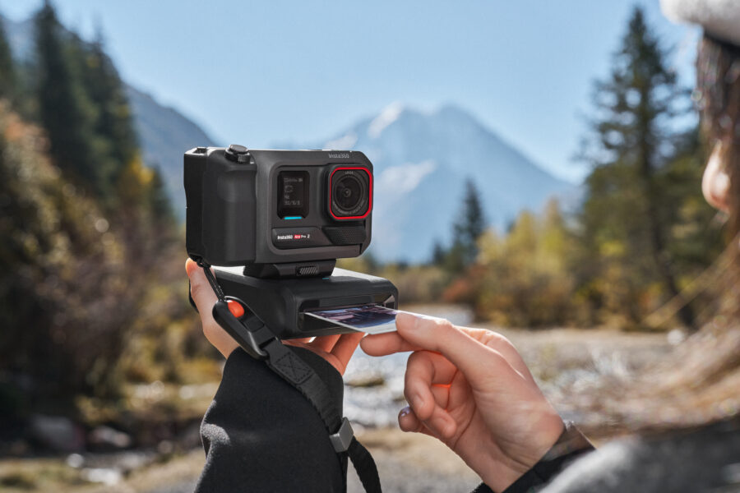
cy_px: 246
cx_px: 370
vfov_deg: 27.0
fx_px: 1028
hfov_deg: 39.6
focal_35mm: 50
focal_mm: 50
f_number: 5.6
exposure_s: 1/640
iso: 200
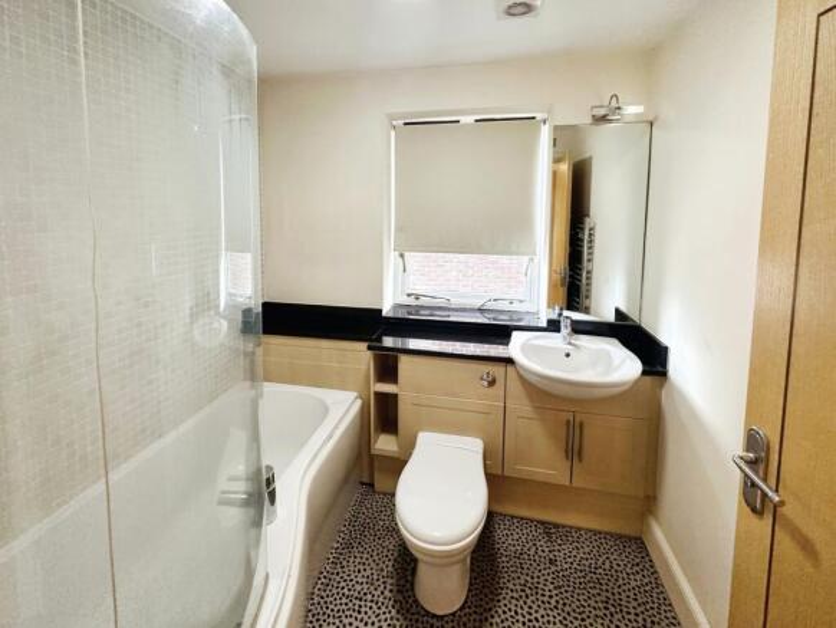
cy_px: 314
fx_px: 338
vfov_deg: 85.7
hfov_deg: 102.0
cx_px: 418
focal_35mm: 14
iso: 250
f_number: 2.2
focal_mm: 2.22
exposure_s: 1/100
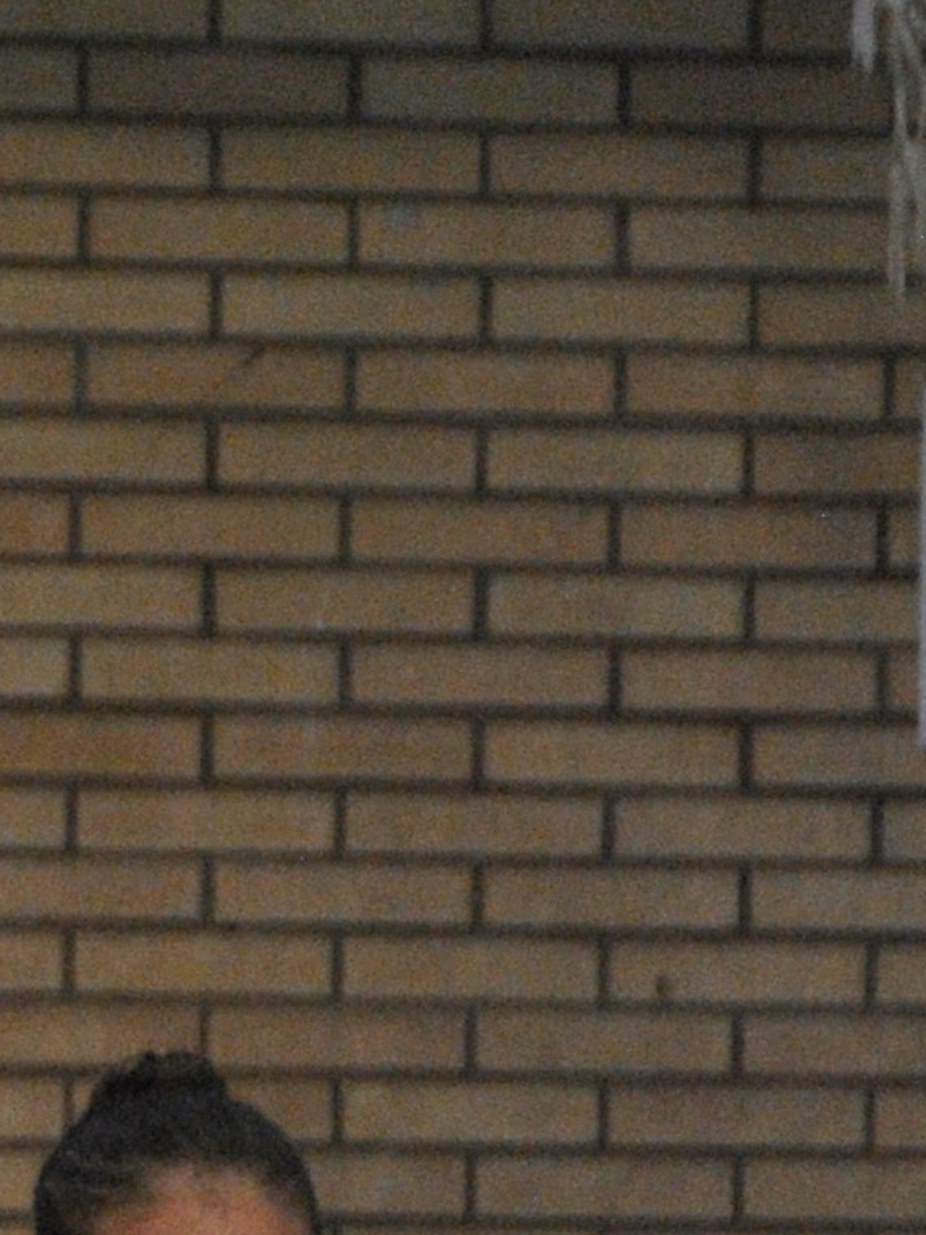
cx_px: -1034
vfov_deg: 2.2
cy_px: 2018
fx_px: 31896
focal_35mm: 894
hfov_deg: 1.7
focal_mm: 122
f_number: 5.6
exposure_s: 1/320
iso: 800
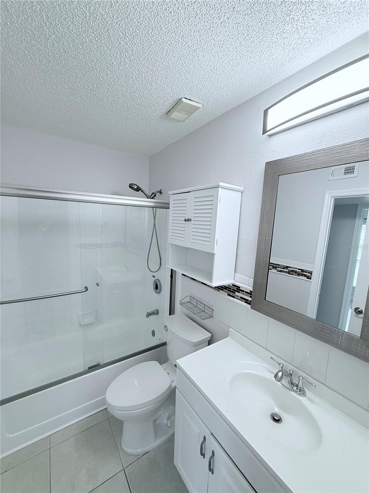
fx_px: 199
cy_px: 246
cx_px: 184
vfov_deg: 102.1
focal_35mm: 14
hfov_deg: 85.7
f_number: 2.2
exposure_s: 1/120
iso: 160
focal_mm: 2.22
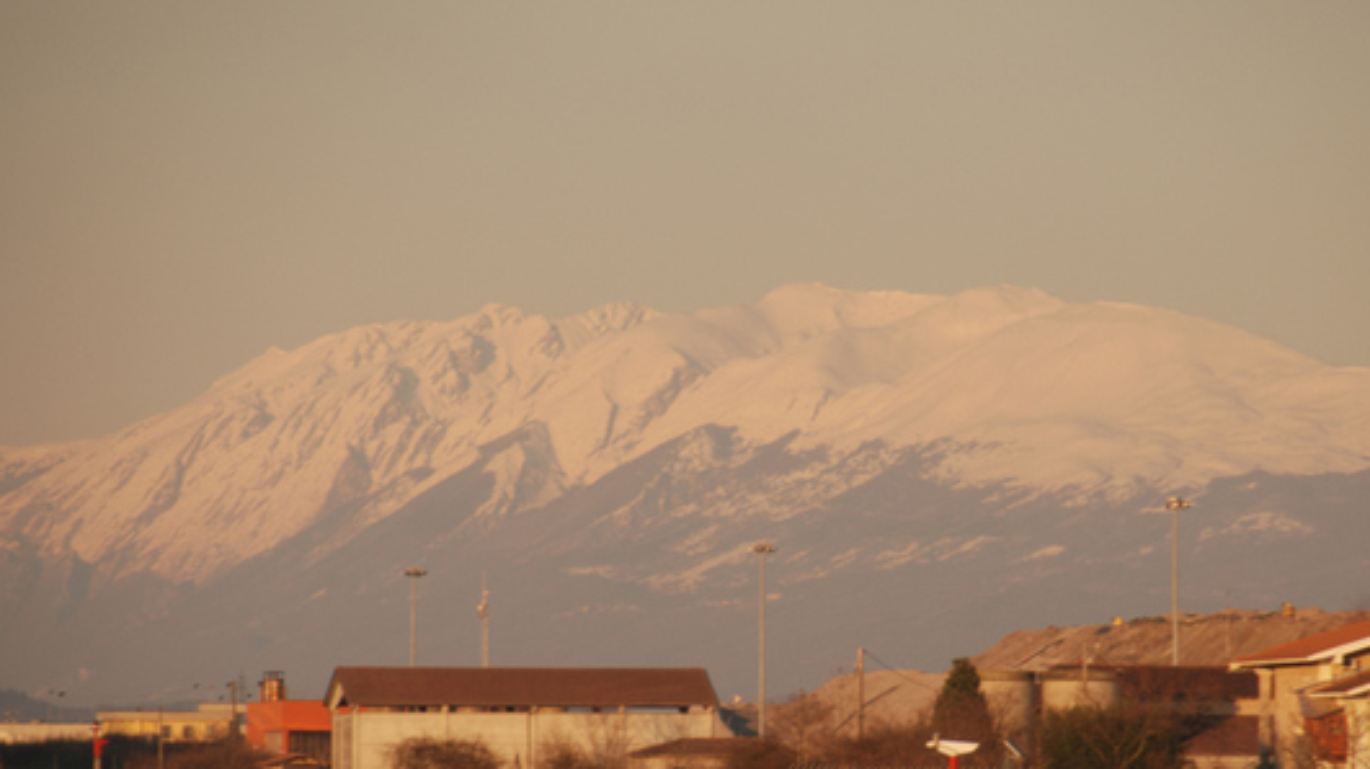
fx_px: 15067
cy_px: 532
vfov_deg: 2.9
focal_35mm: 415
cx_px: 810
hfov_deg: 5.2
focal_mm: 200
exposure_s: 1/40
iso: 100
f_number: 5.6
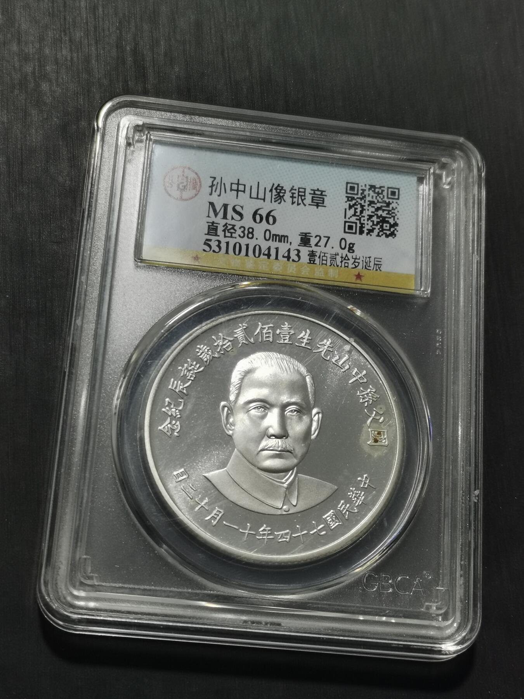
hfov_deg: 24.0
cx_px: 262
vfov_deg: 31.7
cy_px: 350
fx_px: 1231
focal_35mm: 61
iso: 80
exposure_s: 1/180
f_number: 1.8
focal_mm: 5.58
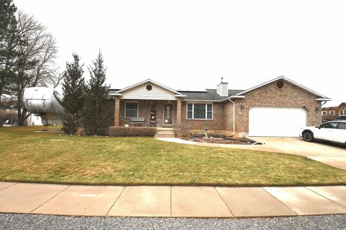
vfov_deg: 77.3
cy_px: 115
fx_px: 144
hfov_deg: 100.4
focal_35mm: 15
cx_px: 173
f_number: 22
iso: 1000
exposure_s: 1/250
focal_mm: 10
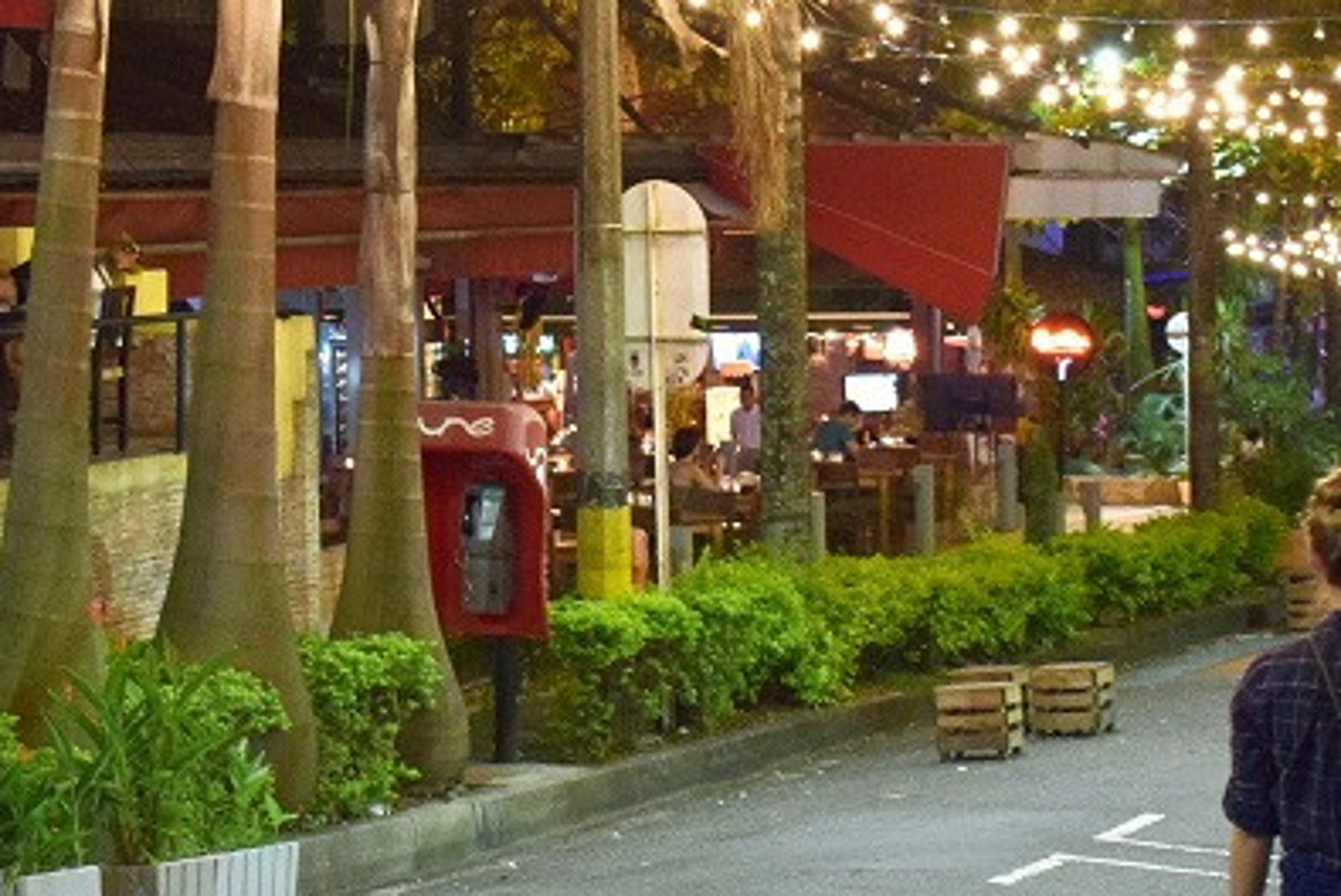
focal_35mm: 87
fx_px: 3253
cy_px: 344
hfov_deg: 23.3
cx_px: 584
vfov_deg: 15.7
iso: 2800
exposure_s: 1/40
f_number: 3.8
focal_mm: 23
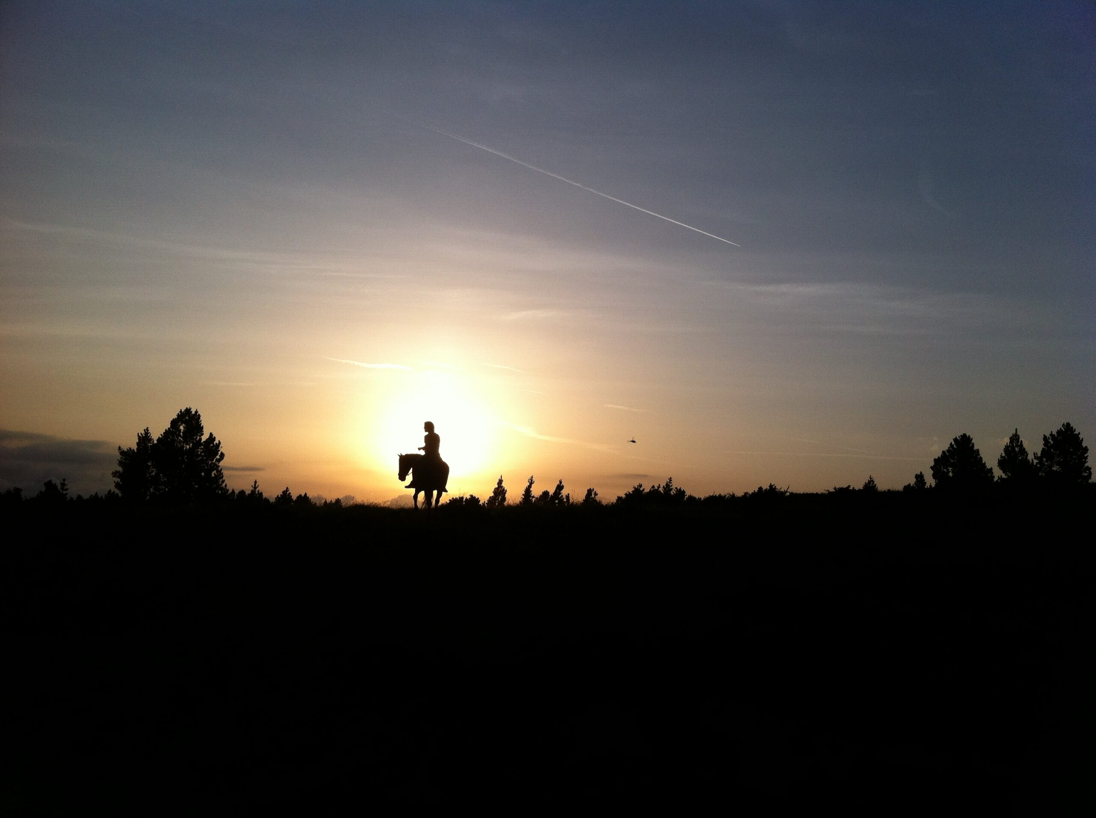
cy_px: 409
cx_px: 548
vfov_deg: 40.6
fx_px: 1106
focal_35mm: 35
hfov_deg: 52.7
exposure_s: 1/2320
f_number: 2.8
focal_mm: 3.85
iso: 80
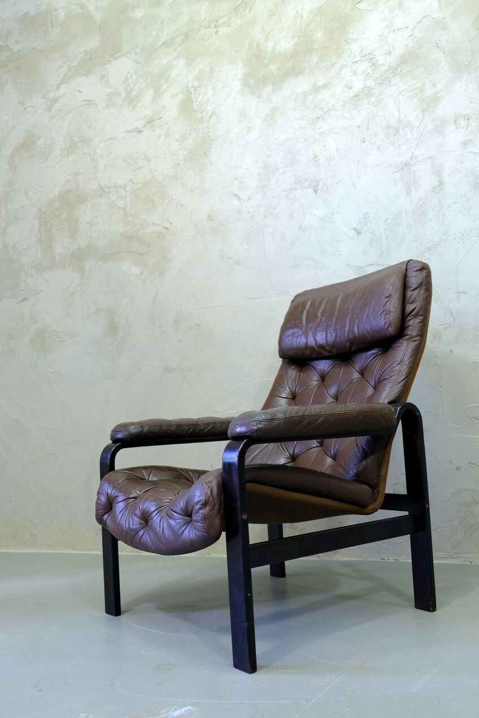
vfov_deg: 58.7
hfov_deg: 41.1
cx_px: 240
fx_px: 639
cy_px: 359
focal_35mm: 32
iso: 640
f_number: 3.2
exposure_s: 1/30
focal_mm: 21.4
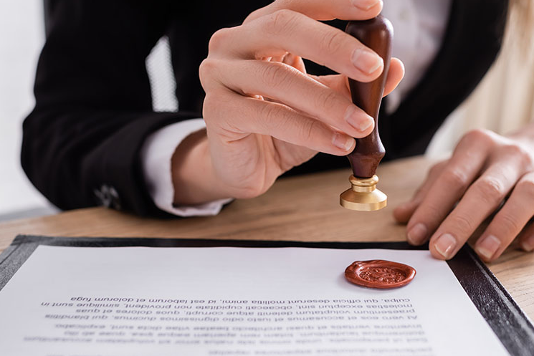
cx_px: 271
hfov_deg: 41.9
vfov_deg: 28.7
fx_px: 697
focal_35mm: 47
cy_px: 190
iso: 100
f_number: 4
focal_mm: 35
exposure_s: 1/200
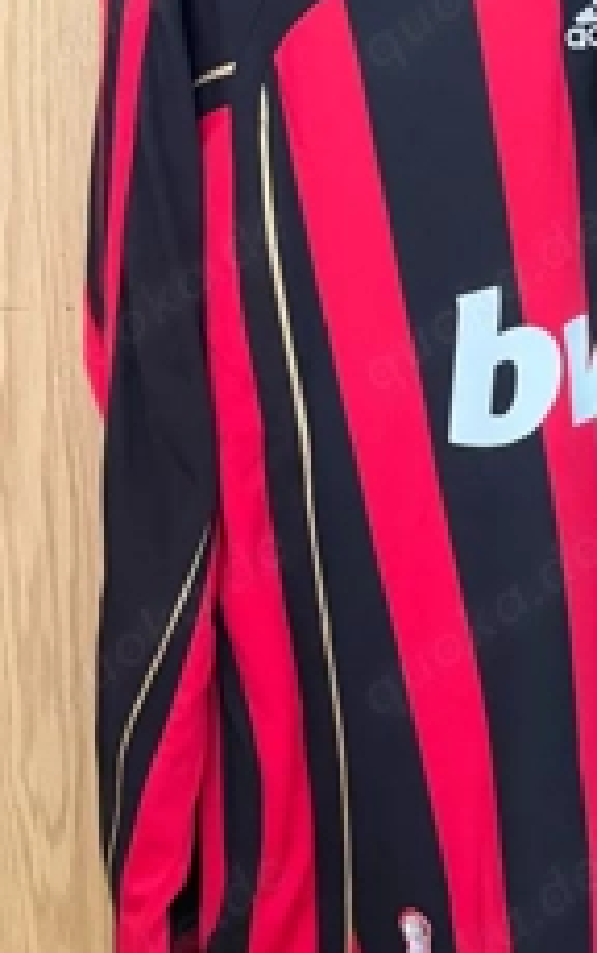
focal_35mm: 48
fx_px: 1248
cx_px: 572
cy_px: 344
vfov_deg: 41.4
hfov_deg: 25.8
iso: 500
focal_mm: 5.1
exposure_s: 1/41
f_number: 1.6
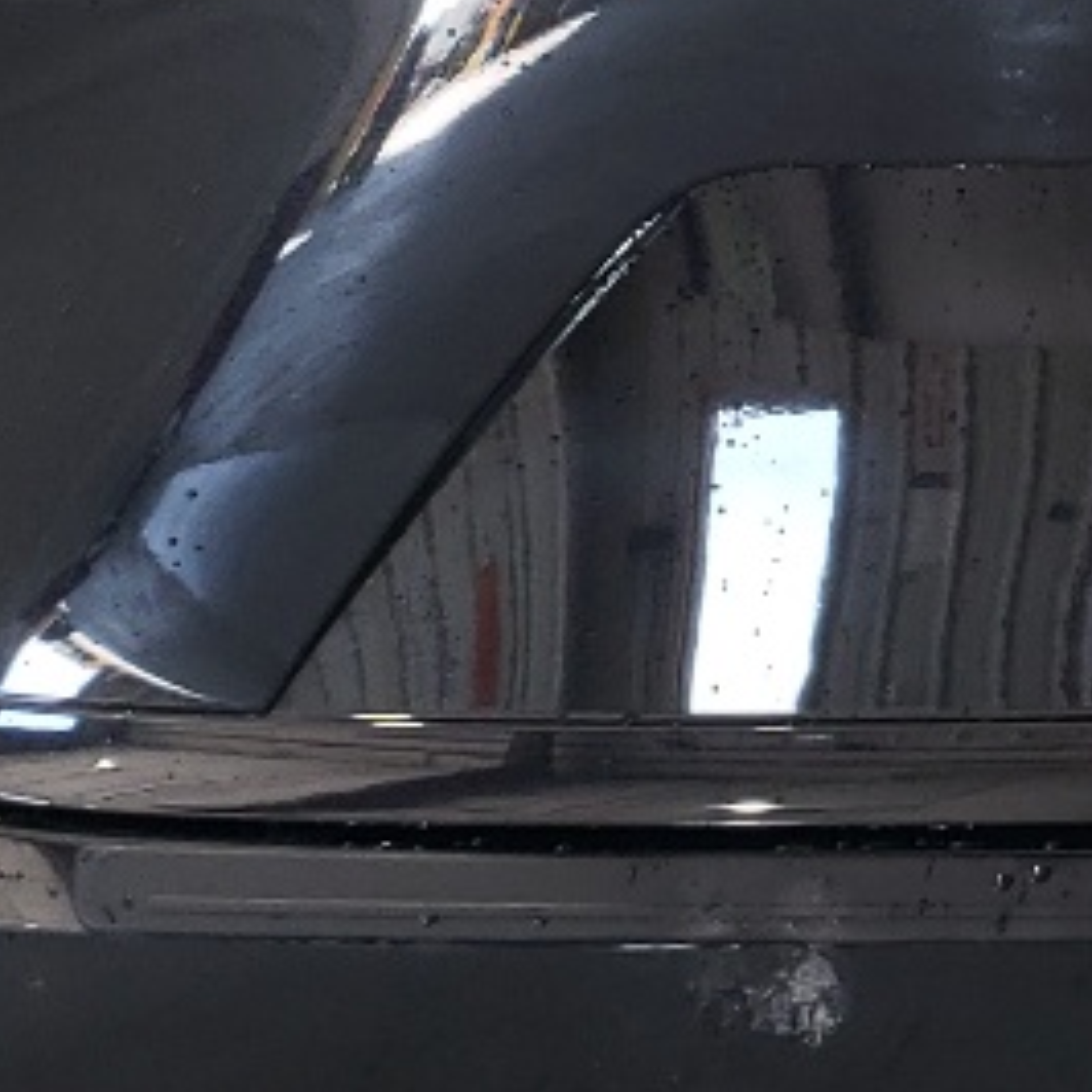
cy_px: -16
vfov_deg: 12.5
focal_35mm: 138
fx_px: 4925
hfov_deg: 12.2
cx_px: 1466
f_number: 1.5
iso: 51
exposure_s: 1/60.2
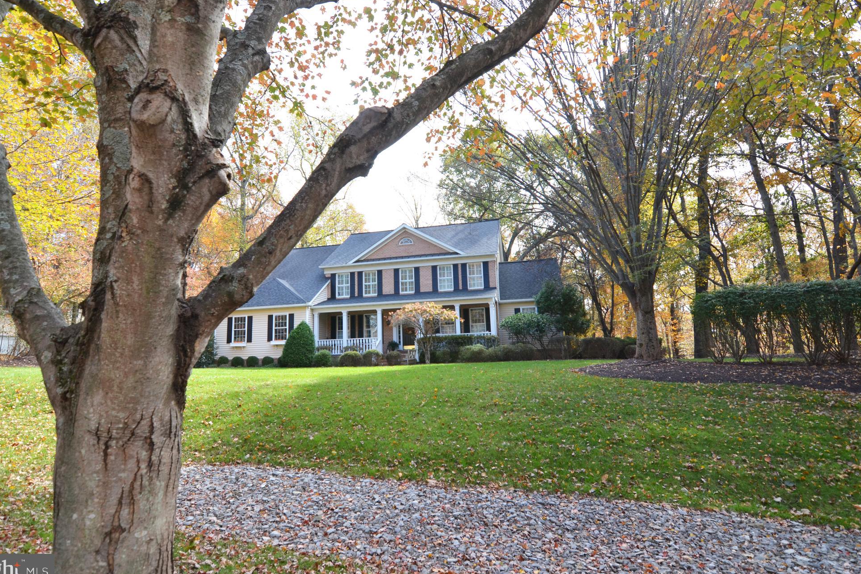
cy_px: 283
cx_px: 415
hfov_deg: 91.5
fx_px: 419
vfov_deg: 68.8
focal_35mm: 18
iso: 200
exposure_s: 1/160
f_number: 6.3
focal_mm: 11
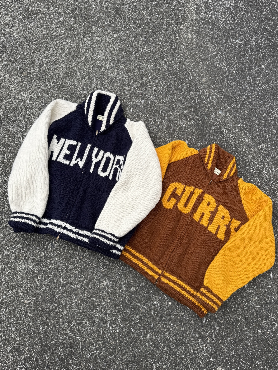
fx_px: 257
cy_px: 185
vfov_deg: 71.6
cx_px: 139
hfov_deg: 56.8
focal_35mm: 24
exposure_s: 1/756
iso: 80
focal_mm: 6.76
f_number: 1.78
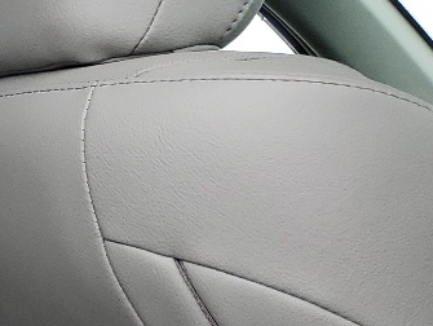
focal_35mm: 124
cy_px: 448
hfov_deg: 12.9
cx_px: -542
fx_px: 1553
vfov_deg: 11.6
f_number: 1.5
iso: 50
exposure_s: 1/312
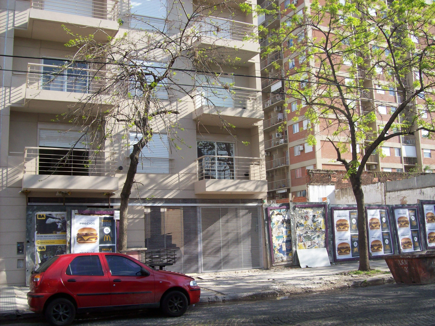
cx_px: 218
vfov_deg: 39.6
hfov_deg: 51.4
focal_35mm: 36
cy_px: 163
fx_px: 452
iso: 80
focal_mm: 6
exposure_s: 1/258
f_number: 4.8
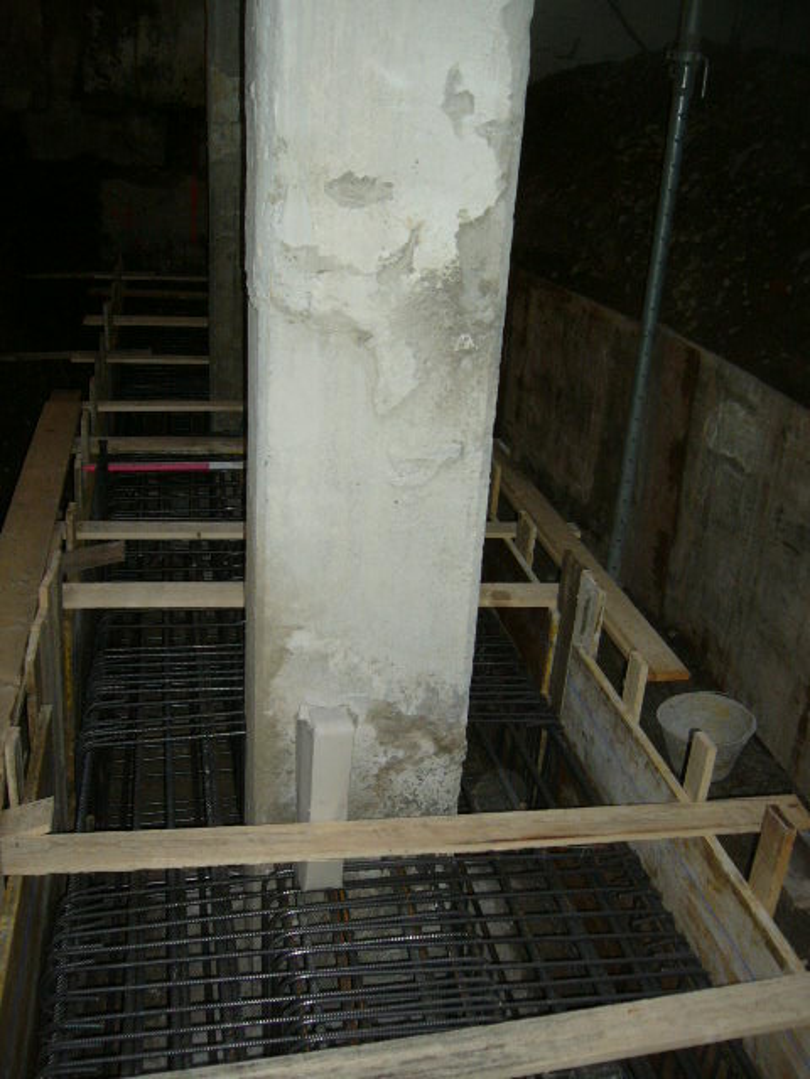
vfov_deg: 52.6
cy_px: 540
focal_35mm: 35
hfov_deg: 40.7
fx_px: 1092
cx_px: 405
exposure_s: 1/60
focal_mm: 5.8
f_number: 2.8
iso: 150
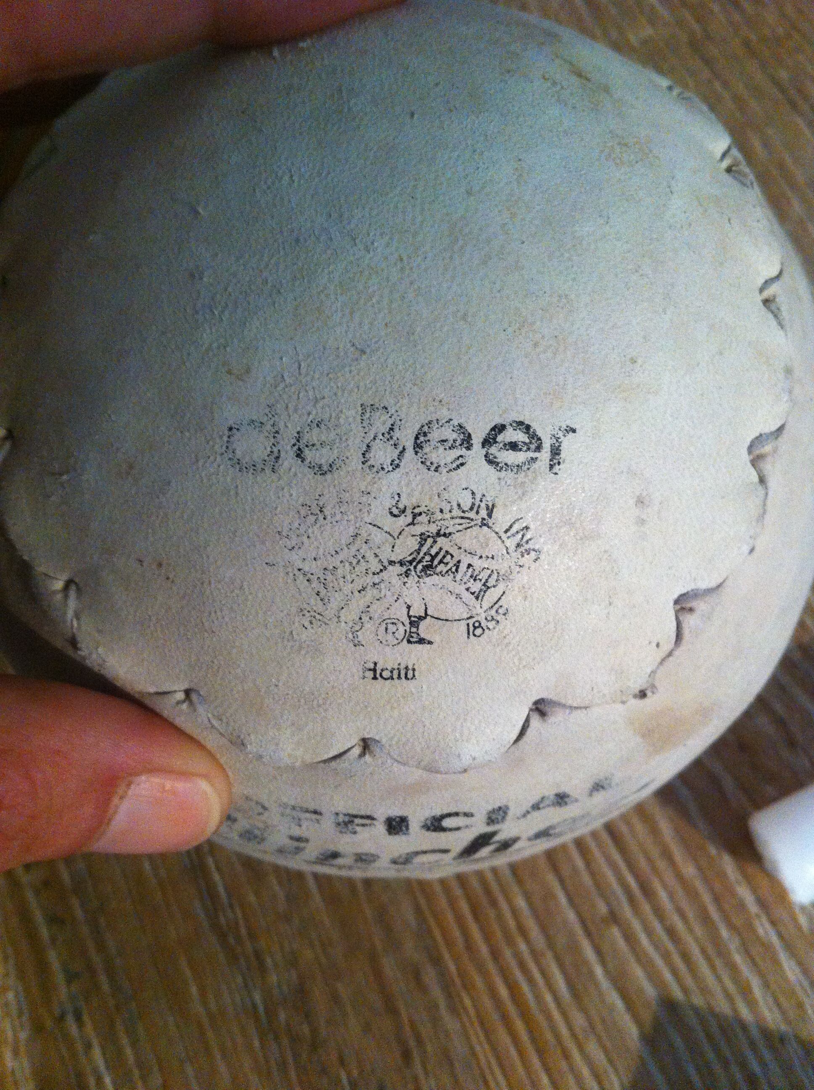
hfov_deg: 40.6
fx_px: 1100
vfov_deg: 52.7
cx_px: 407
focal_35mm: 35
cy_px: 545
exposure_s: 1/15
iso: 320
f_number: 2.8
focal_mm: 3.85
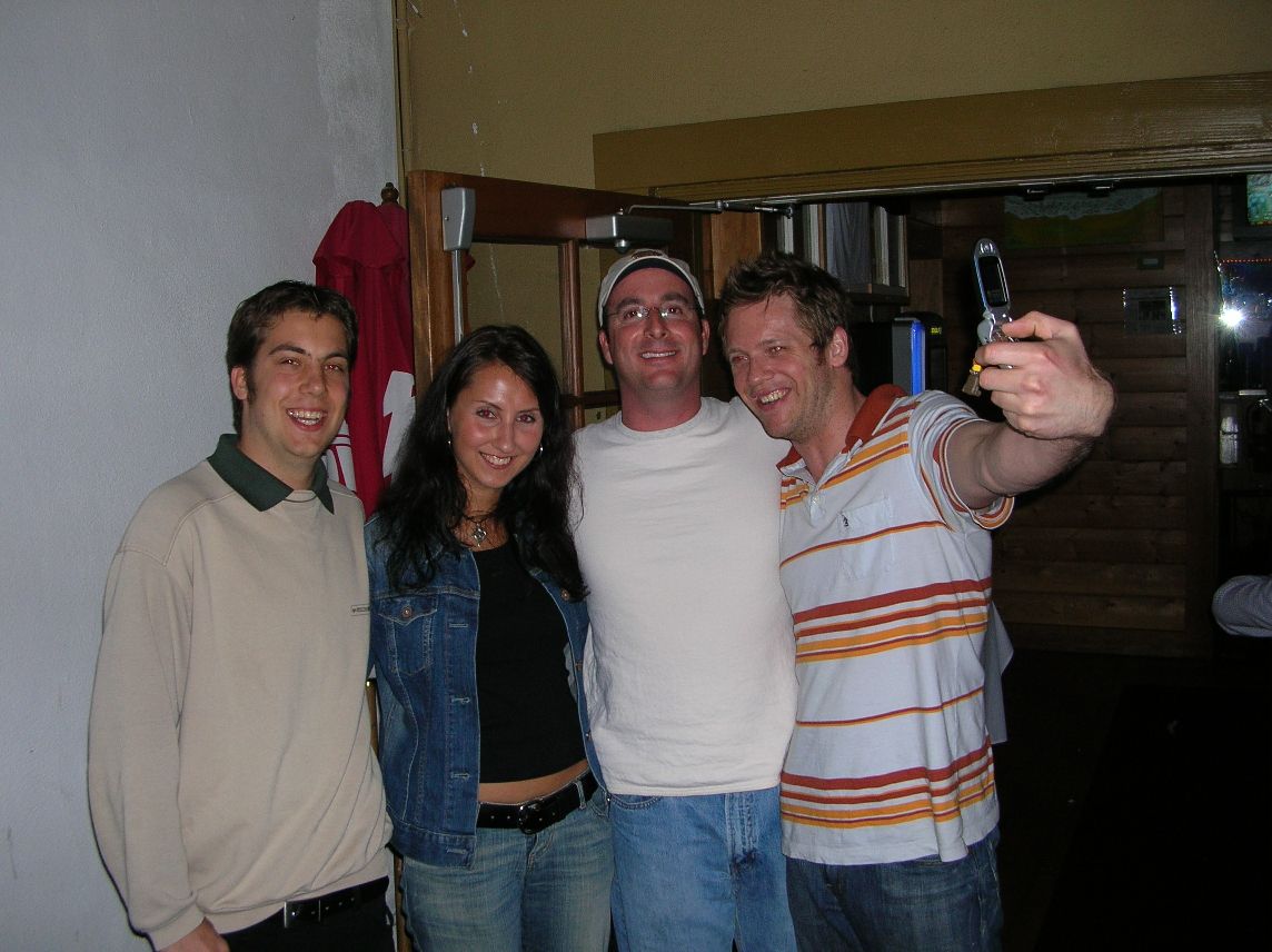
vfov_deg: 40.6
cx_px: 636
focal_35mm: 35
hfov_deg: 52.7
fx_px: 1285
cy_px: 476
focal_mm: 5.8
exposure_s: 1/60.1
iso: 57
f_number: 2.8
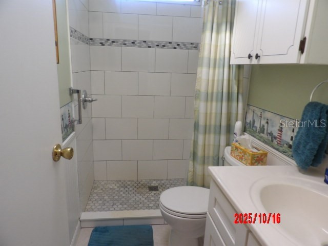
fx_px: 227
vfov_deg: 56.8
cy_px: 123
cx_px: 164
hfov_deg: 71.6
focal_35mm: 24
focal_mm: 4.3
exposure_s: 1/17
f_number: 3.2
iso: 319
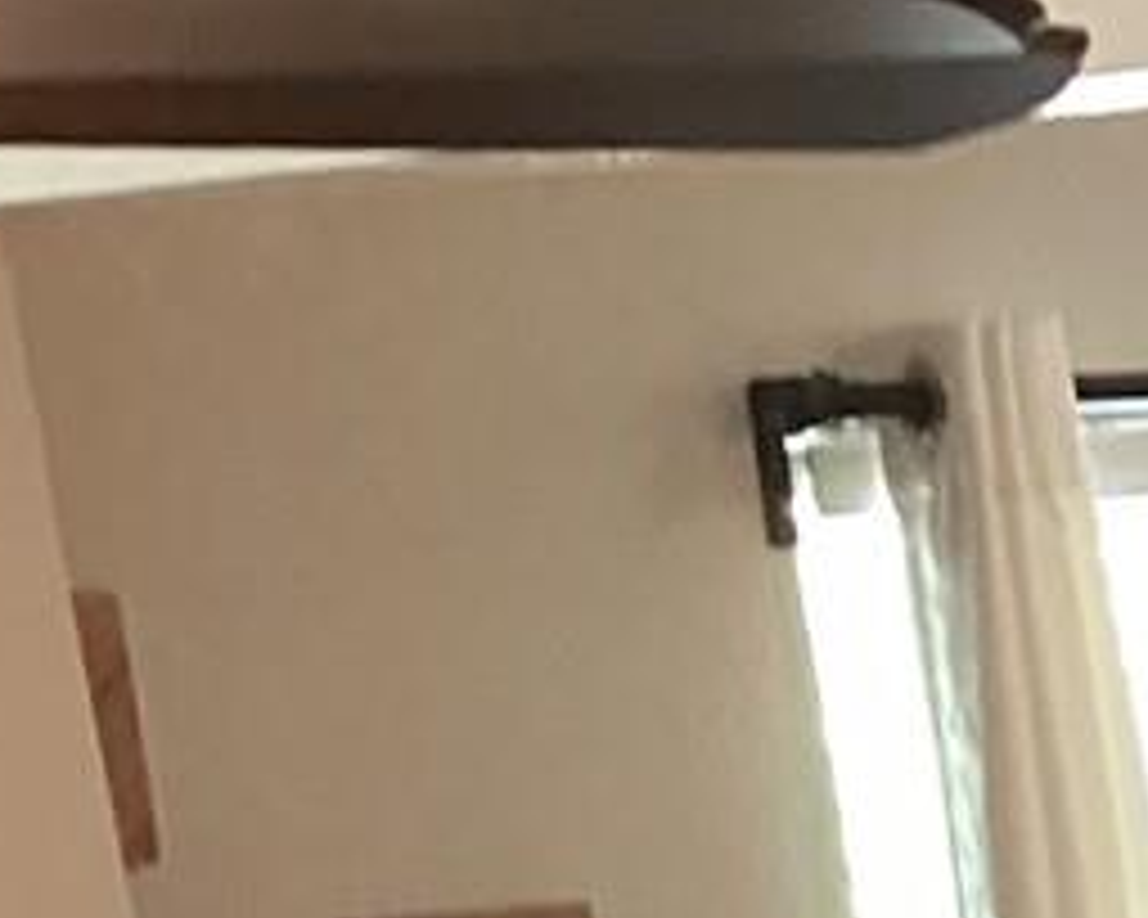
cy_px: 2466
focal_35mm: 190
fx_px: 6456
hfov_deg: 8.7
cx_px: 3246
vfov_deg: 7.4
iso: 250
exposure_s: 1/50
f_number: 2.4
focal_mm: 3.3
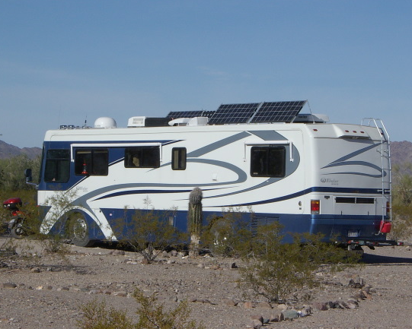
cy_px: 166
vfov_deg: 11.7
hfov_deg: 14.6
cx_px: 219
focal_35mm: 132
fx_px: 1610
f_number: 8
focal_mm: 19
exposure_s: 1/500
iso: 100
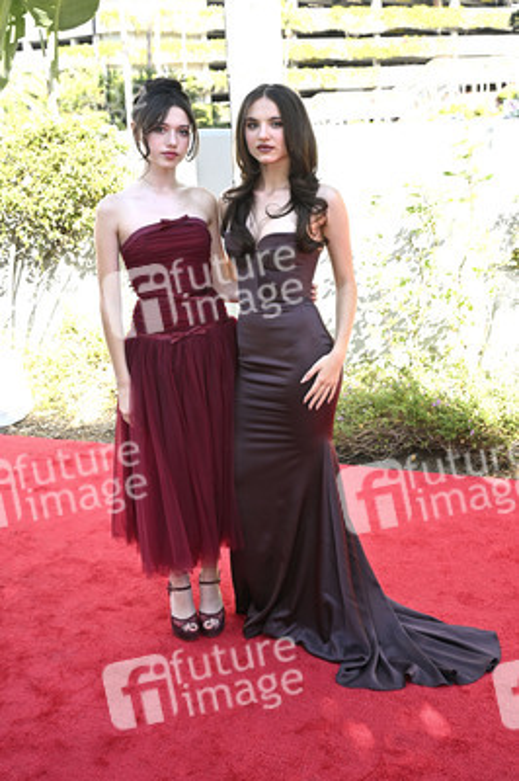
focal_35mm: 39
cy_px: 390
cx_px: 260
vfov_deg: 49.6
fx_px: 845
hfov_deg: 34.2
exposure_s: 1/320
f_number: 5.6
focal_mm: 39
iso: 640
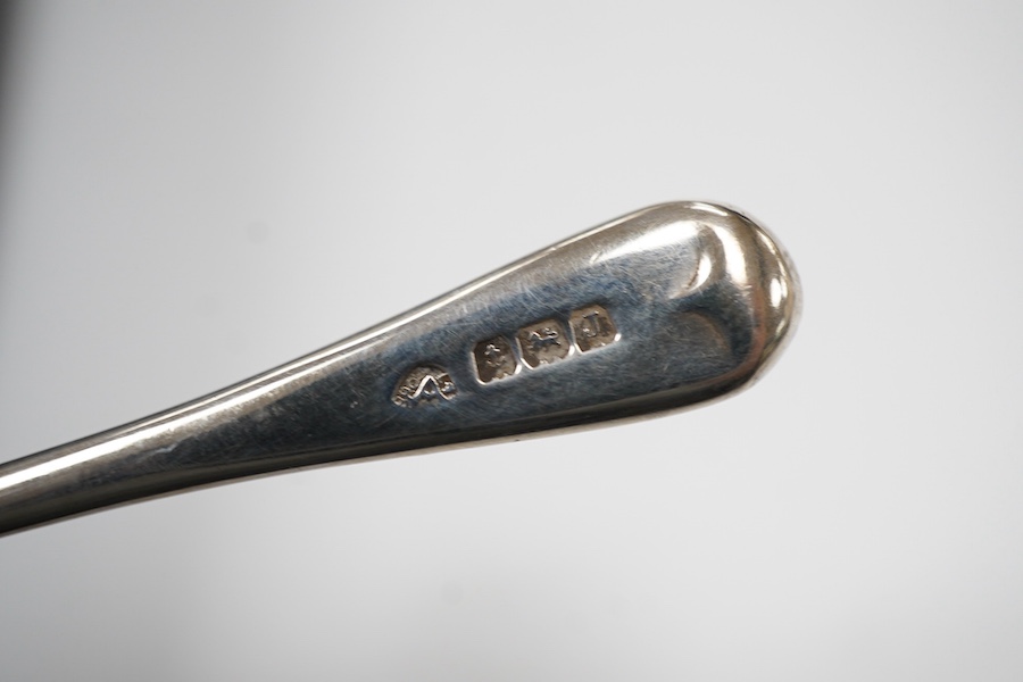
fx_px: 1279
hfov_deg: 43.6
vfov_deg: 29.9
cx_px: 512
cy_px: 341
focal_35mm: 45
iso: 800
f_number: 9
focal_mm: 30
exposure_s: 1/125
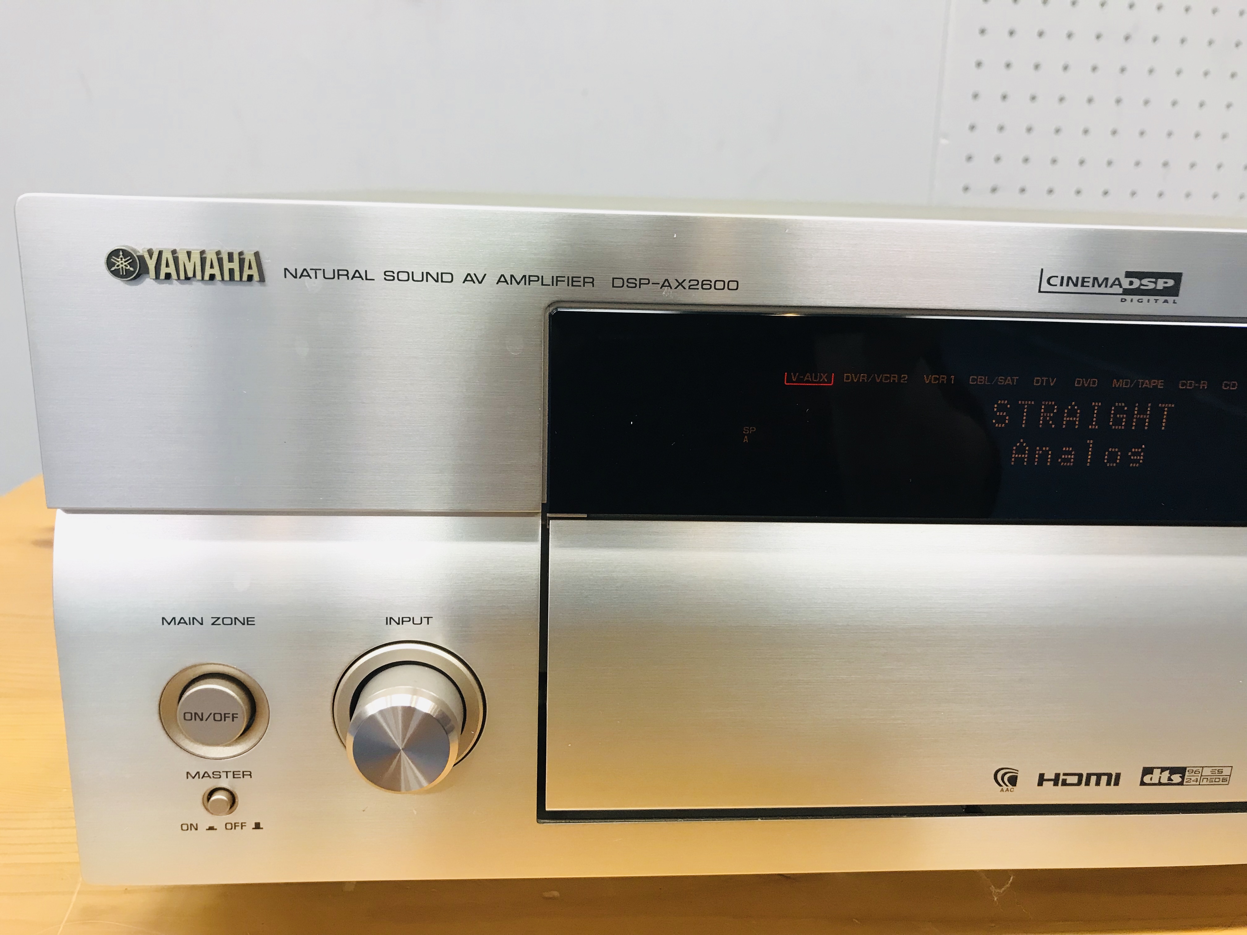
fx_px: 1009
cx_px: 624
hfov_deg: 63.4
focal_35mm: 28
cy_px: 468
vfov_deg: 49.7
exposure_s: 1/33
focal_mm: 3.99
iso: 32
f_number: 1.8
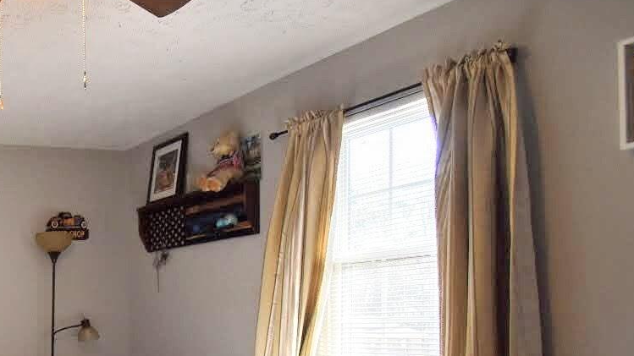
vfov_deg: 32.1
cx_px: -42
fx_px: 571
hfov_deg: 45.6
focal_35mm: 34
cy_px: 350
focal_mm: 10
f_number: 4.5
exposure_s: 1/60
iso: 400
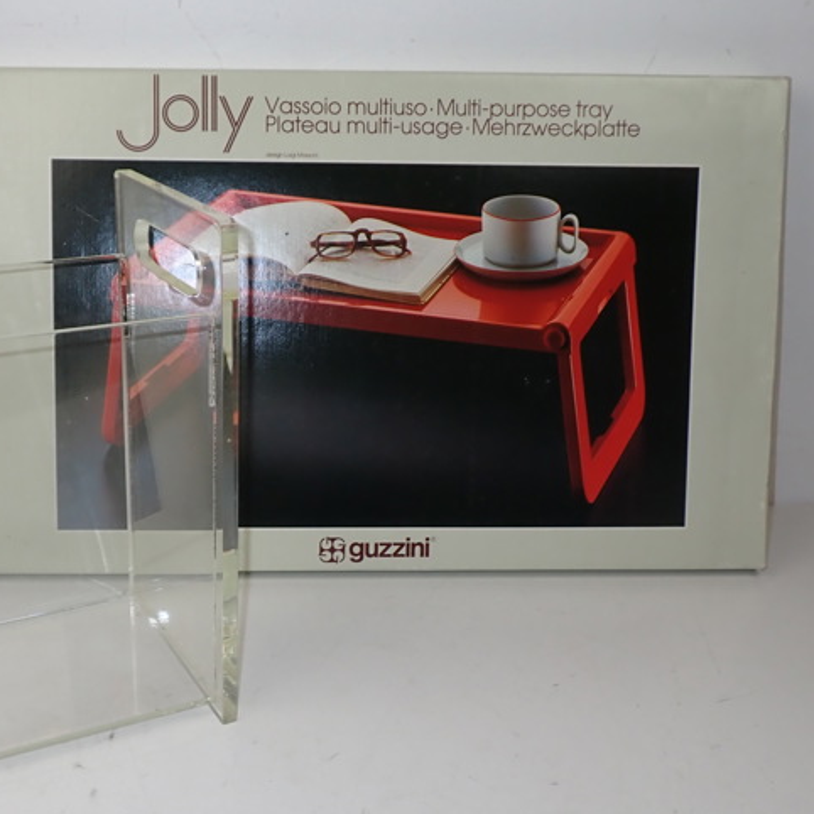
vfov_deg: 38.3
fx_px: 1171
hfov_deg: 38.0
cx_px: 277
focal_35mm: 44
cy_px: 421
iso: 125
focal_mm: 5.4
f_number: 6.3
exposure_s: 1/30
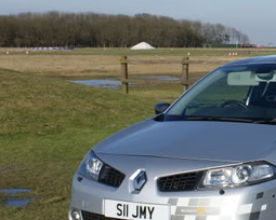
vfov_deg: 16.7
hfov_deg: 20.2
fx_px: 752
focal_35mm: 92
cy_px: 114
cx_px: 274
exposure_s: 1/250
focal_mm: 26
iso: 100
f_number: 9
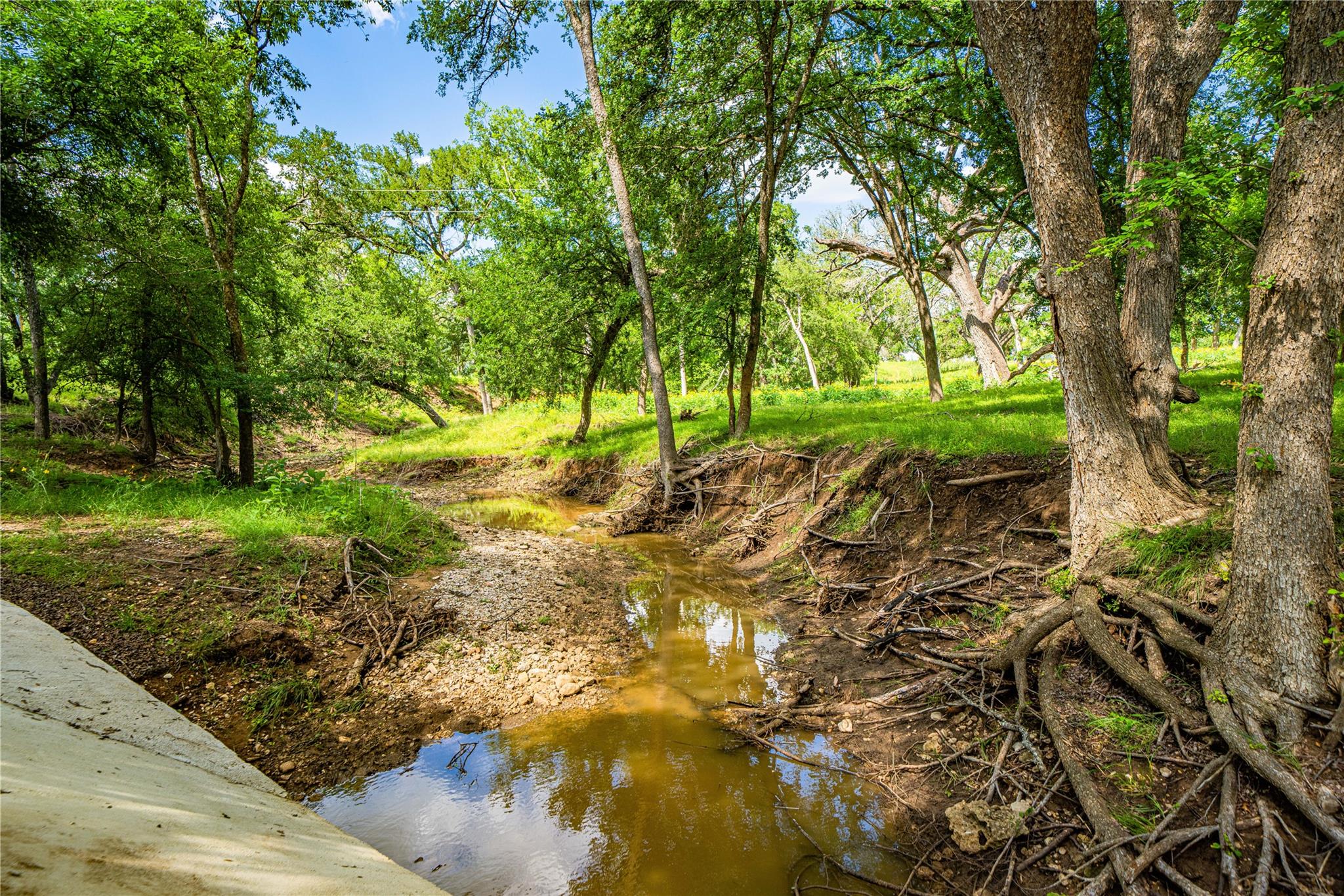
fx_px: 784
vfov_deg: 59.5
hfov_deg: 81.2
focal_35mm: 21
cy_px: 448
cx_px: 672
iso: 100
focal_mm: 21
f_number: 7.1
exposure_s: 1/100
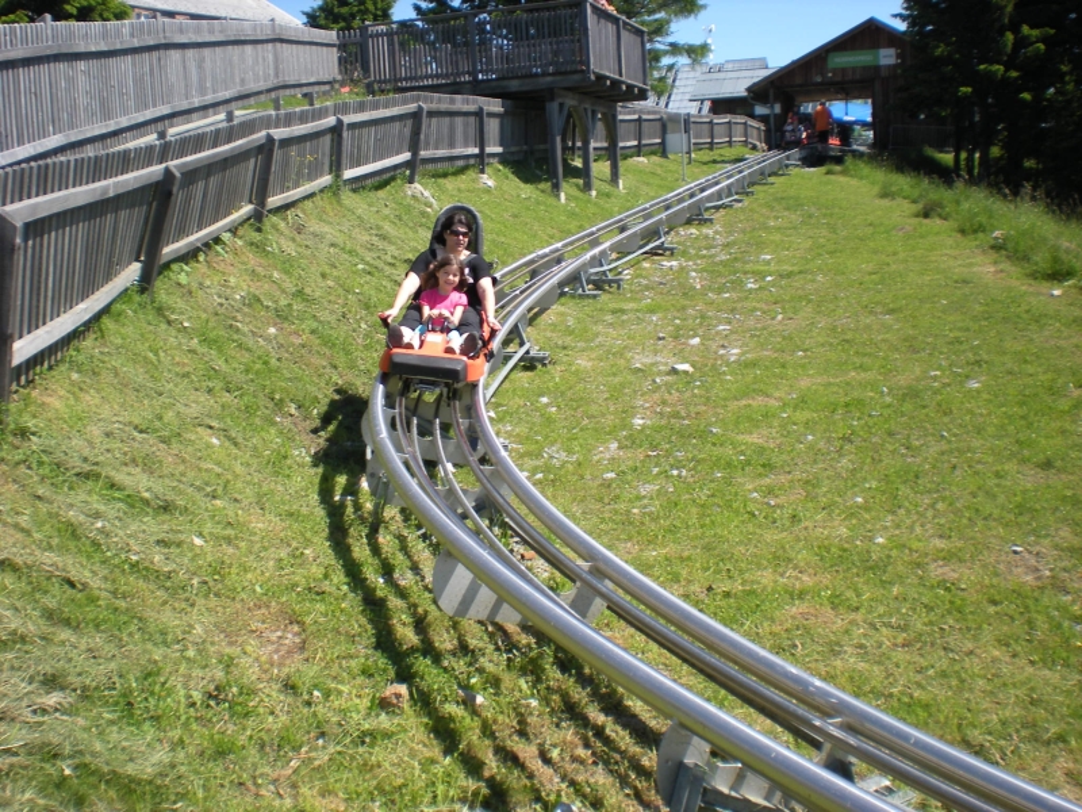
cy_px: 406
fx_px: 1188
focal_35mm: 38
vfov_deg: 37.7
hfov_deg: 49.0
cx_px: 541
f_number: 4.6
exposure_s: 1/284
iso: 64
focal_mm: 6.3
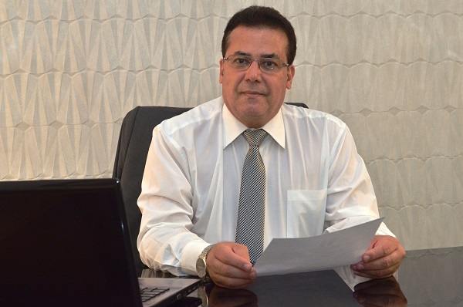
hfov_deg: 38.9
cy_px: 154
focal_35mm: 51
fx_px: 655
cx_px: 232
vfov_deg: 26.4
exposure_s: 1/125
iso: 800
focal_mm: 34
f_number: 6.3
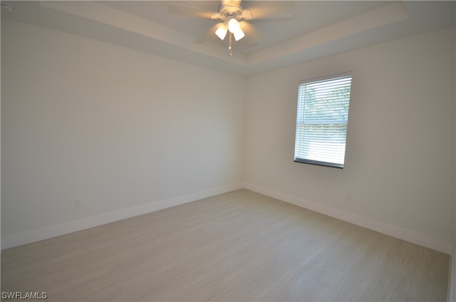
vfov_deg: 77.1
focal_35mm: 15
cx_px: 228
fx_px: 190
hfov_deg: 100.5
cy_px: 151
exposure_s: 1/60
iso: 220
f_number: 4
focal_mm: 10
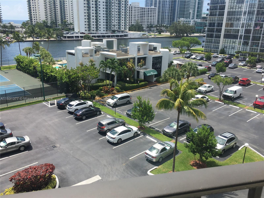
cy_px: 99
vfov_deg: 48.2
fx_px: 221
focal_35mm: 29
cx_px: 132
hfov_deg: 61.7
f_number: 2.2
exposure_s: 1/1350
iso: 25
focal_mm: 4.15
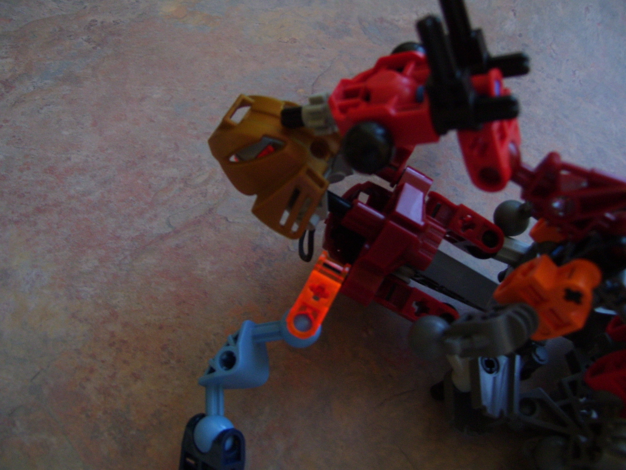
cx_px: 313
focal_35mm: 36
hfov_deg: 51.4
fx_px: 651
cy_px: 235
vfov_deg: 39.7
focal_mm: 6
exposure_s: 1/8
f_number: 2.7
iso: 160
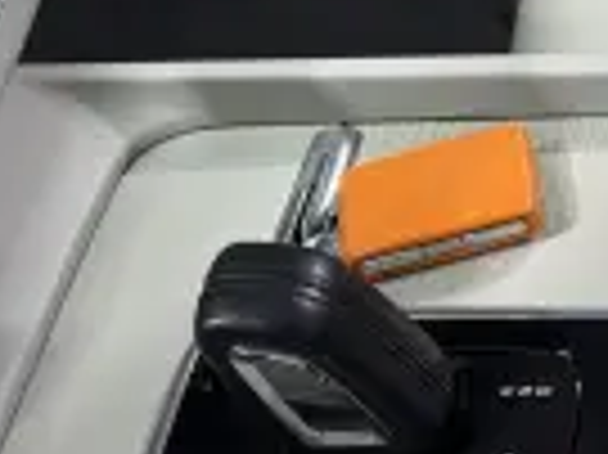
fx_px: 2246
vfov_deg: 11.5
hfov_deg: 14.8
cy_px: 135
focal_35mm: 128
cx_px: 779
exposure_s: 1/50
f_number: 1.78
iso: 125
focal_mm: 6.76
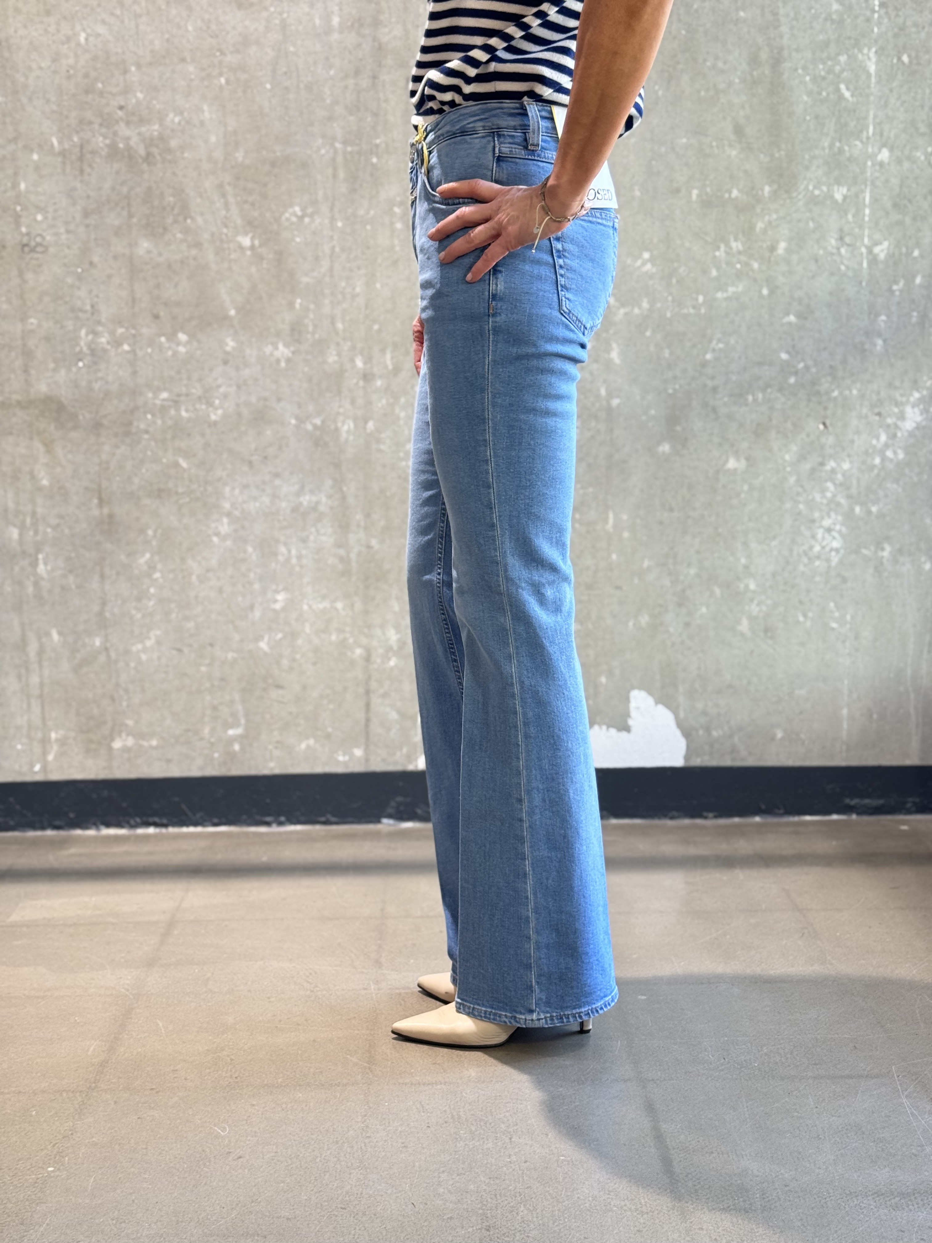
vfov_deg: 39.7
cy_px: 622
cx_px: 466
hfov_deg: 30.3
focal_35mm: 48
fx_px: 1723
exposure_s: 1/50
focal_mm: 6.76
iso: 80
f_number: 1.78
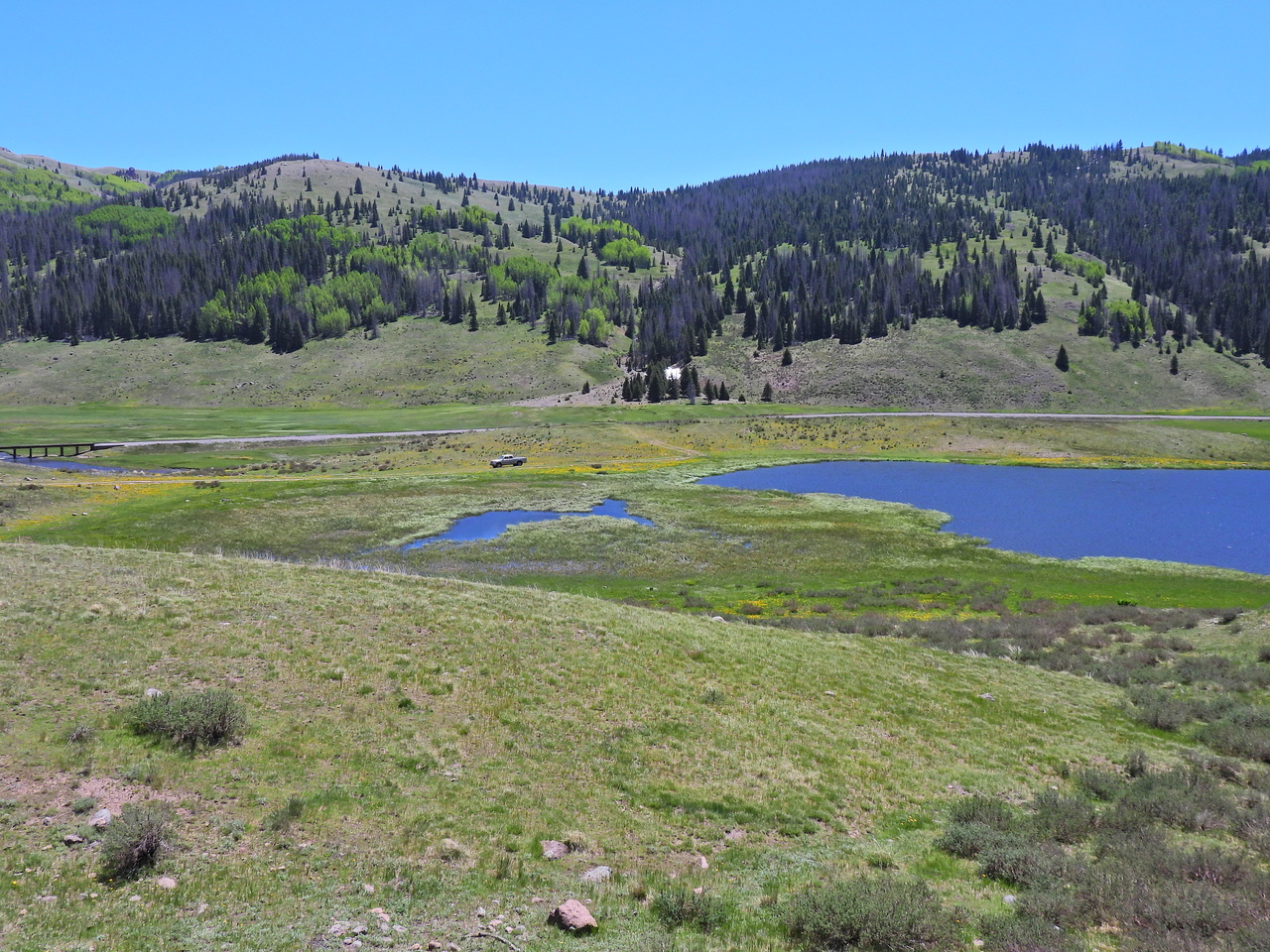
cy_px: 476
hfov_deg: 55.4
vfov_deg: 42.9
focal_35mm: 33
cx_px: 635
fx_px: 1211
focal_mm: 5.9
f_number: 3.2
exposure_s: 1/1600
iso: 100
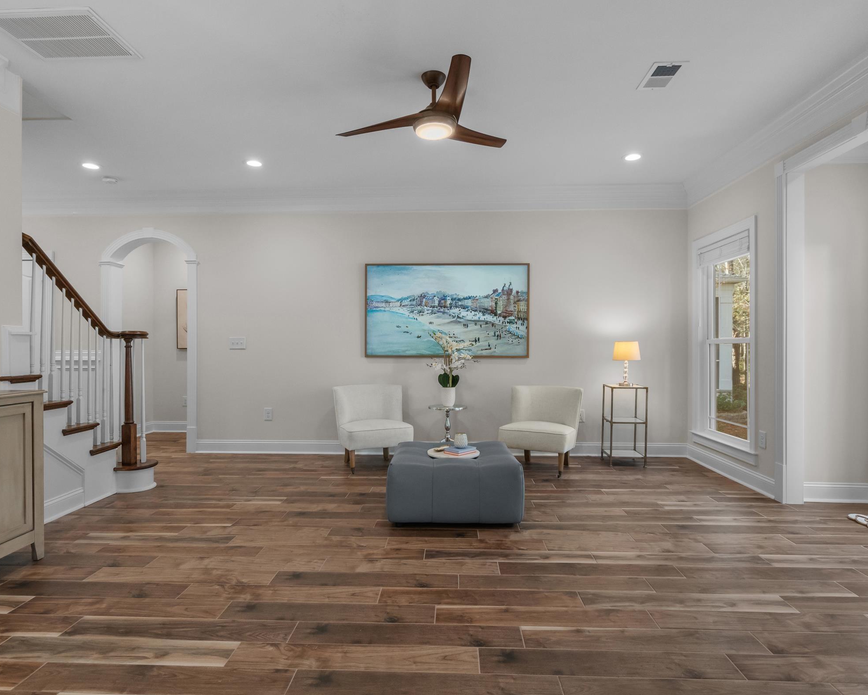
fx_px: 488
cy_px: 331
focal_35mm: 19
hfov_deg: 83.3
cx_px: 438
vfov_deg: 70.8
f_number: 8
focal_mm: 16
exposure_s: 1/15
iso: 800
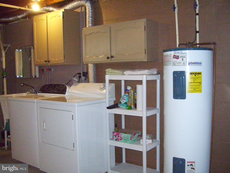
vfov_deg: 39.7
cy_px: 86
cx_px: 115
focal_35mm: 36
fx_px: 240
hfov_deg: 51.3
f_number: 2.7
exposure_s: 1/125
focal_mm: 6
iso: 1250
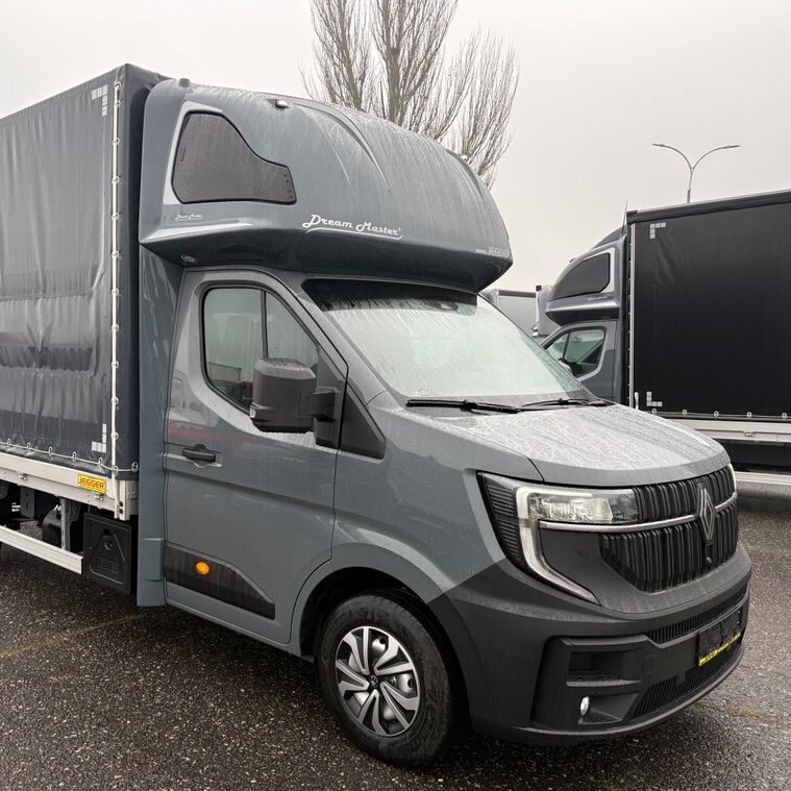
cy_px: 396
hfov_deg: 51.5
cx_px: 259
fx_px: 801
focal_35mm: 31
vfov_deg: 52.5
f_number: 1.6
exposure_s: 1/187
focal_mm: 5.96
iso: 64
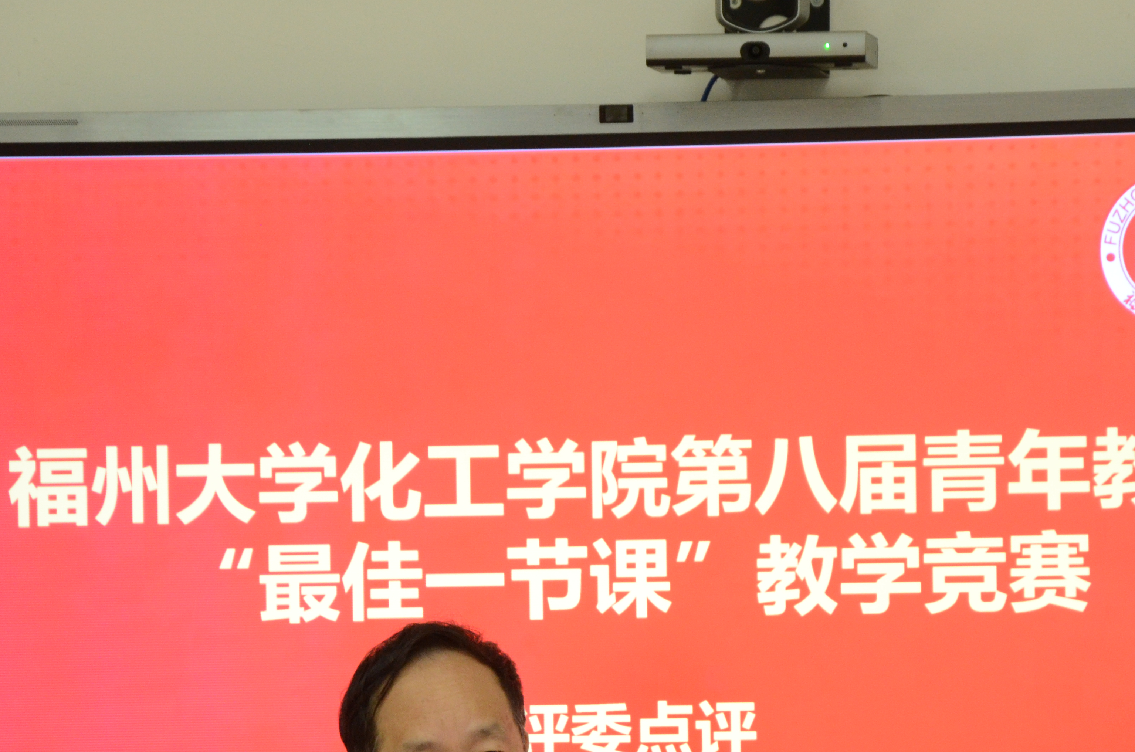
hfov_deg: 8.2
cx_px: 611
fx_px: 7955
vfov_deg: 5.4
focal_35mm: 253
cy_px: 579
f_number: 5.6
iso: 1600
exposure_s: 1/60
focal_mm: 105
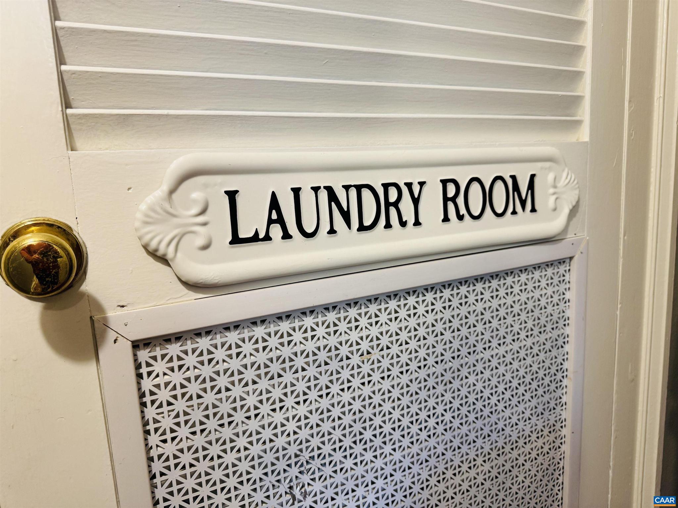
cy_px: 254
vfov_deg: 56.8
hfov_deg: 71.6
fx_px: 470
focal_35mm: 24
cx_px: 339
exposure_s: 1/60
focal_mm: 6.76
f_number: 1.78
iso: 160
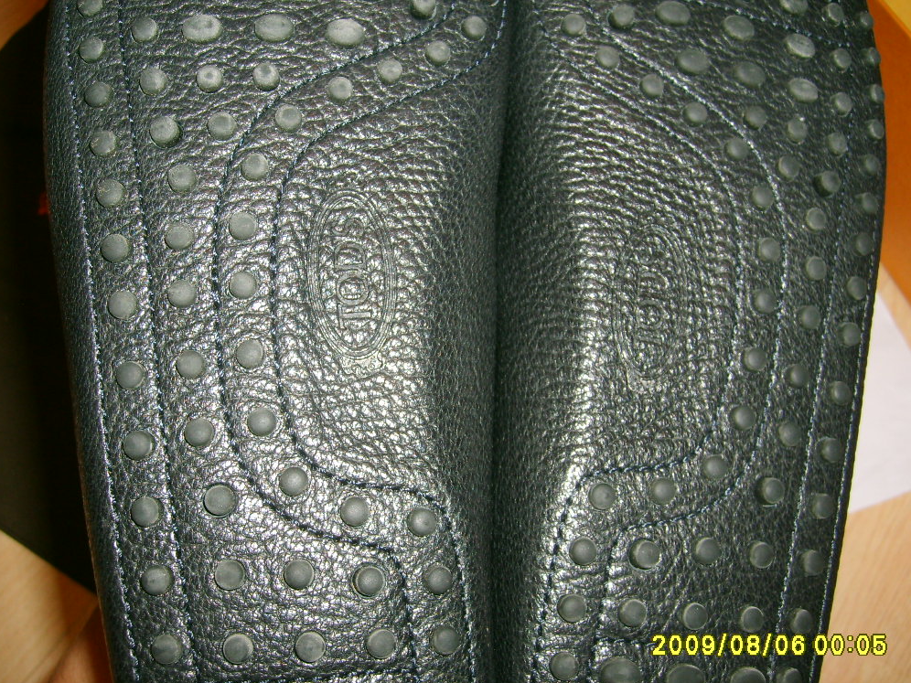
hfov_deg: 51.4
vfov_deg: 39.7
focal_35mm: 36
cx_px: 457
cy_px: 336
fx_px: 947
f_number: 2.8
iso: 100
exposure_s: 1/30
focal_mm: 5.8
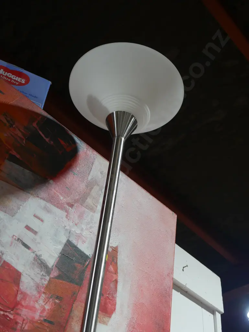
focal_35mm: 50
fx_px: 479
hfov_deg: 29.1
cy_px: 166
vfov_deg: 38.2
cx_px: 124
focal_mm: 25
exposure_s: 1/60
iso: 640
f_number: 5.6
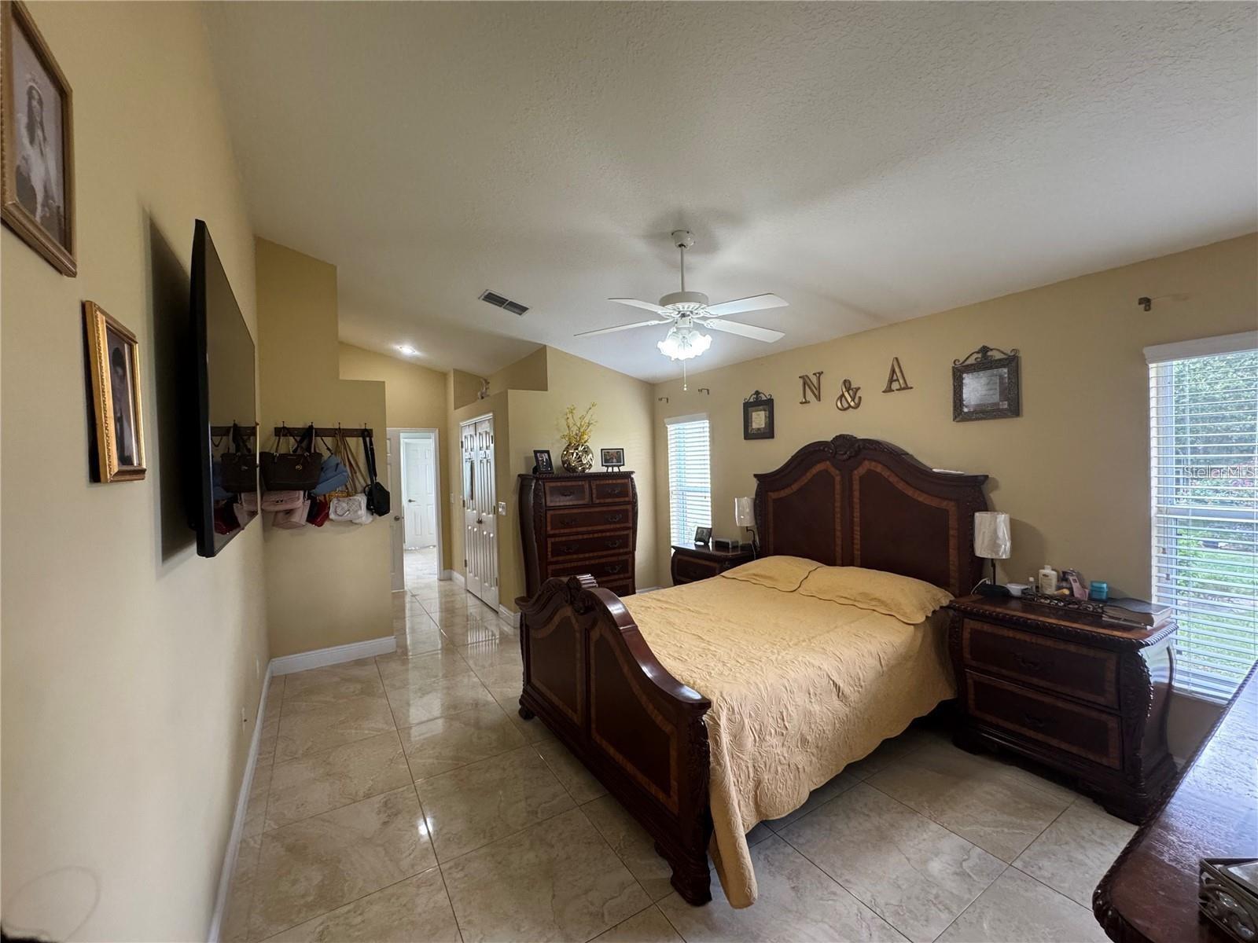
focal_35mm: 14
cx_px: 629
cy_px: 472
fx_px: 509
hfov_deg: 102.1
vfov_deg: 85.7
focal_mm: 2.22
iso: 320
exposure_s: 1/120
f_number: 2.2
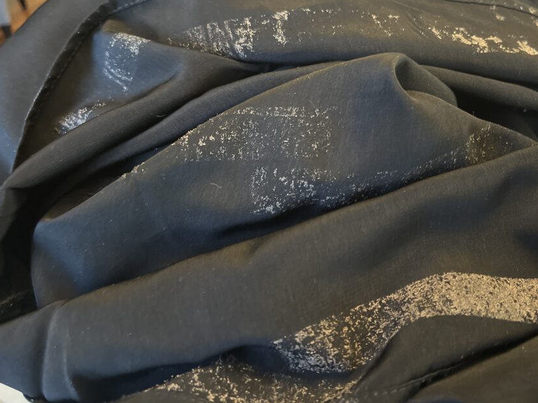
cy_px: 174
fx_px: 497
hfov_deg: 56.5
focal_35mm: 32
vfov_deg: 44.1
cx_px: 317
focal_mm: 5.1
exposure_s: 1/30
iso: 1000
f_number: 1.6
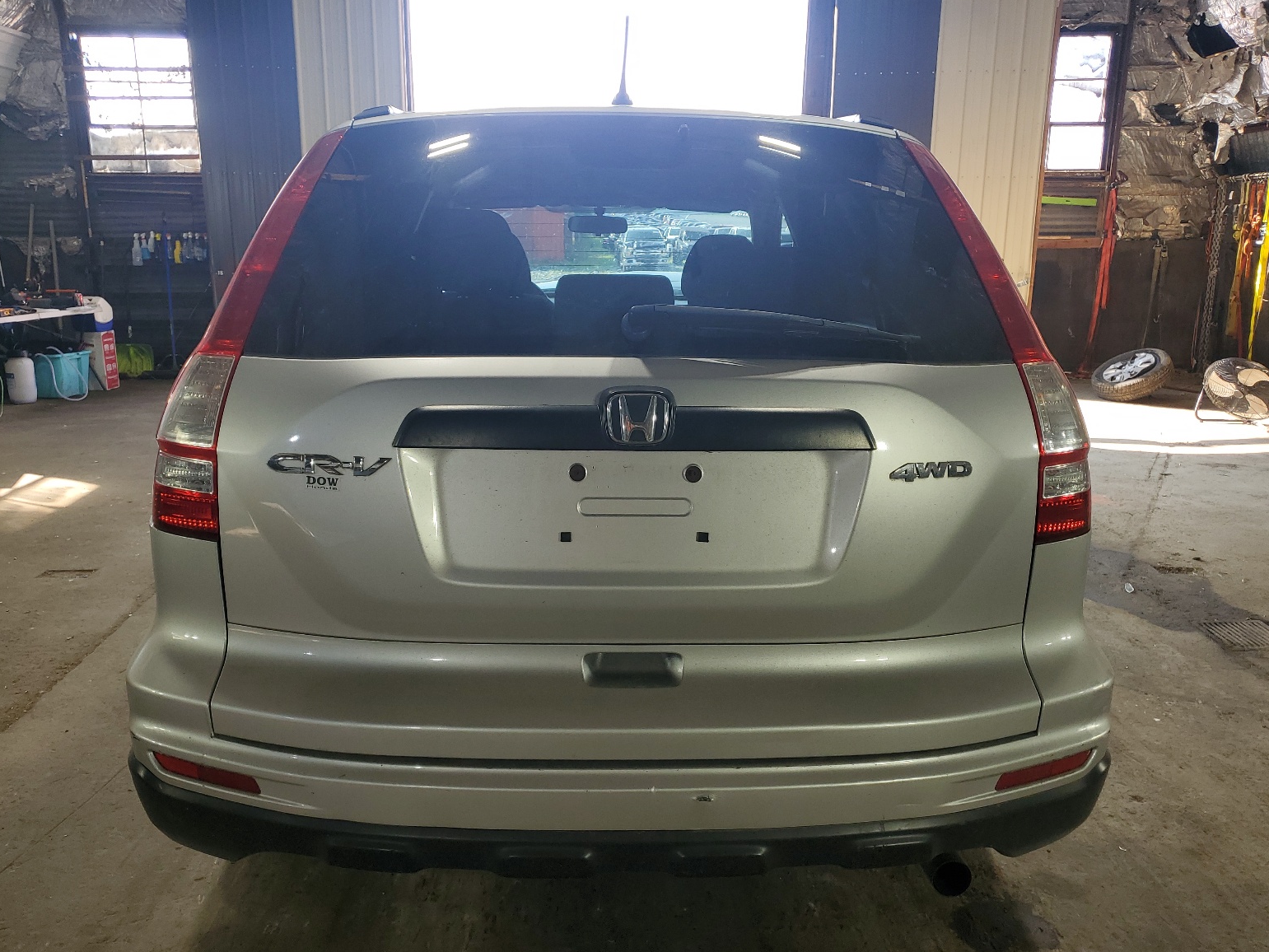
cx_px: 615
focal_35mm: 27
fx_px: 990
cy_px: 478
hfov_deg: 65.3
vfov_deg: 51.4
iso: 50
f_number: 1.5
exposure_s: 1/182
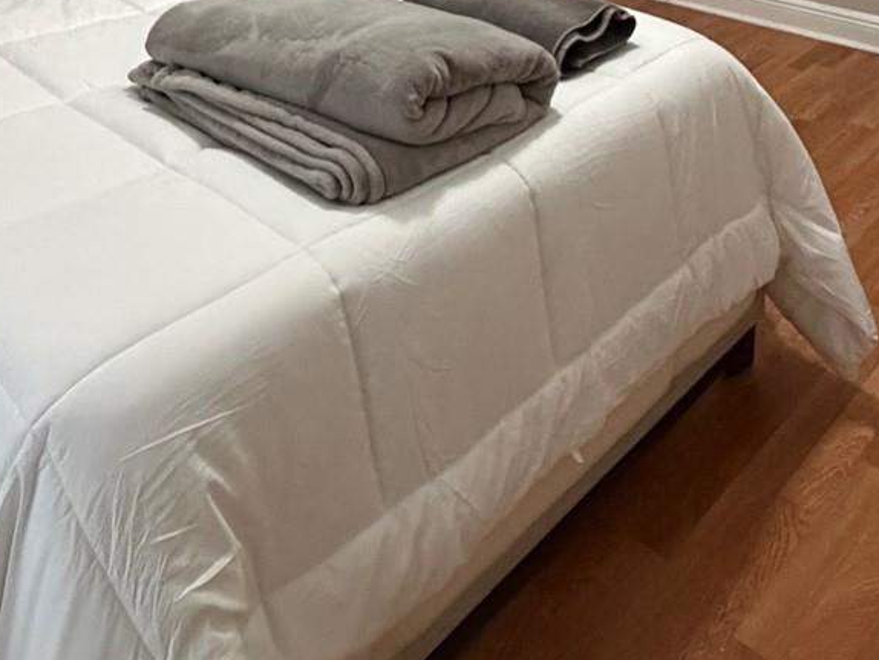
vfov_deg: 30.0
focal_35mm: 39
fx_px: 991
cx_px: 395
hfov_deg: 47.8
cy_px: -181
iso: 800
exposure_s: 1/60
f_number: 2.2
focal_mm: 2.22
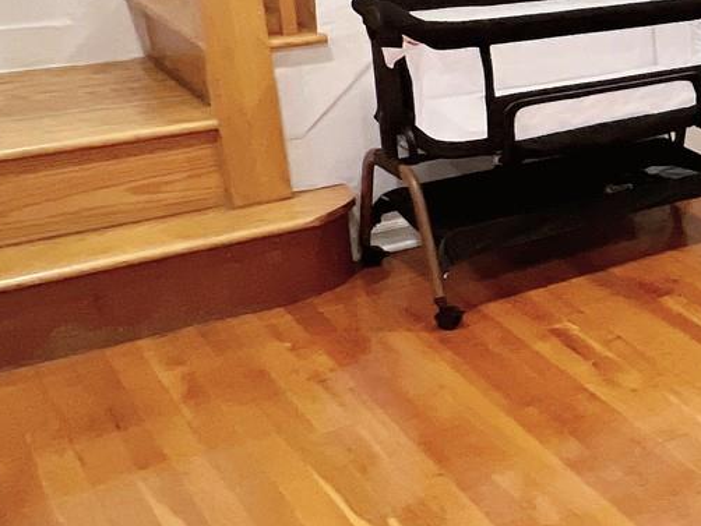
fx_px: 1074
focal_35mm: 53
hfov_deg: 24.5
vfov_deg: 26.8
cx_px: 1139
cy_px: 81
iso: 320
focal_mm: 1.57
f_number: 1.8
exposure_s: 1/60
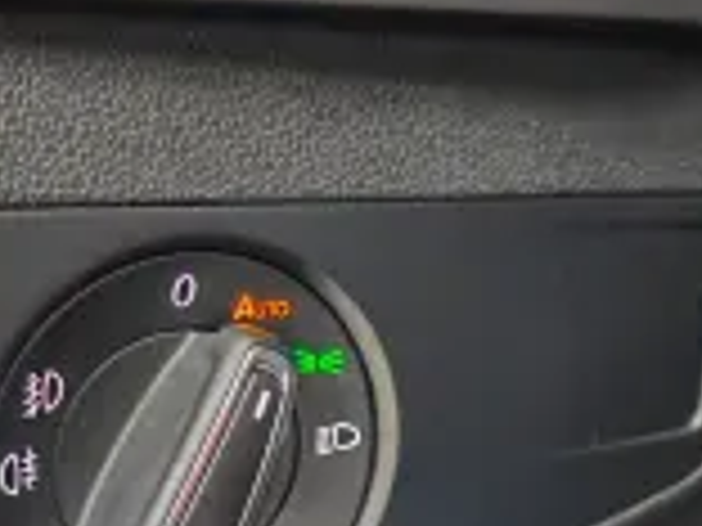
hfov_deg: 32.2
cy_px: 477
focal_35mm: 60
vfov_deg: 23.7
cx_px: 392
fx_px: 1217
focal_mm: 5.4
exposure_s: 1/33
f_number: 1.6
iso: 2000
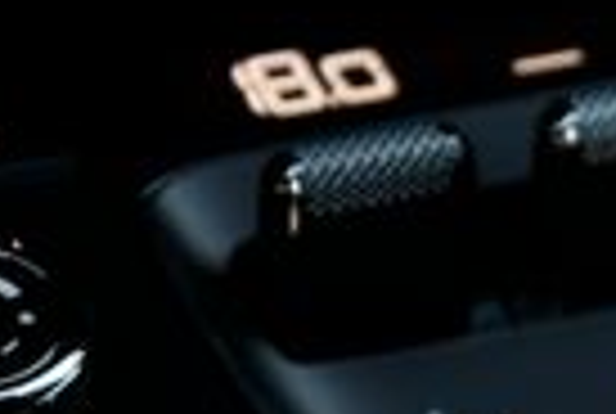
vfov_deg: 4.2
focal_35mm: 326
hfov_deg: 6.2
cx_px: 958
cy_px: 470
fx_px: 5590
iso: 500
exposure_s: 1/100
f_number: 5
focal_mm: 70
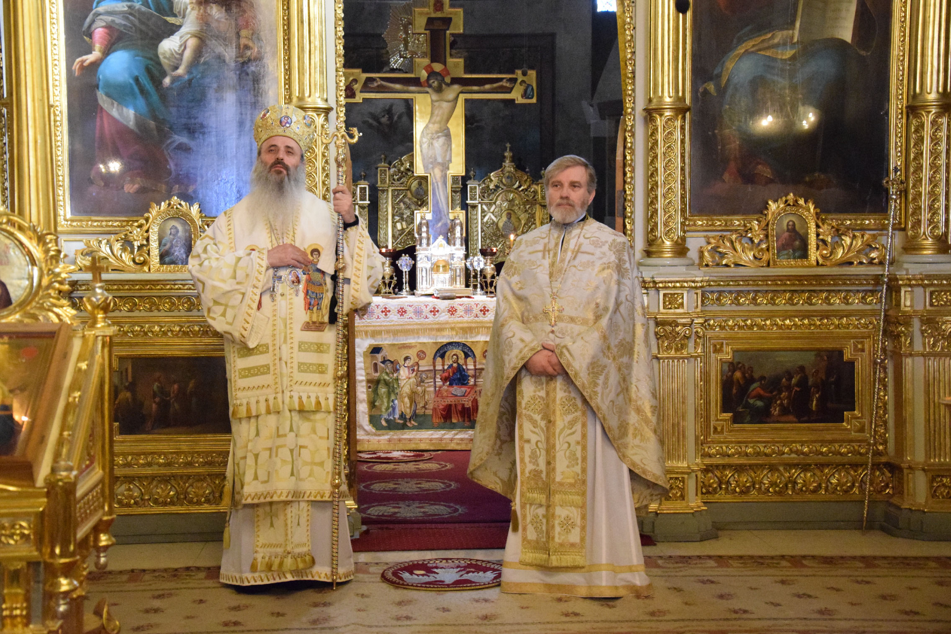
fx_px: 1506
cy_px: 317
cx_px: 476
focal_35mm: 57
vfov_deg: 23.8
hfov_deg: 35.1
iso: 8000
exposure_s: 1/60
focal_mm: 38
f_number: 4.5
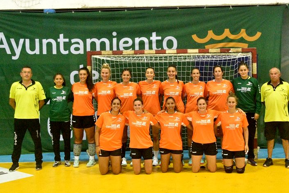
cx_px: 170
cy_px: 92
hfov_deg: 42.9
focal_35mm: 46
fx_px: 366
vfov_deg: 29.5
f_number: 9
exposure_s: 1/320
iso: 20000
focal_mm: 25
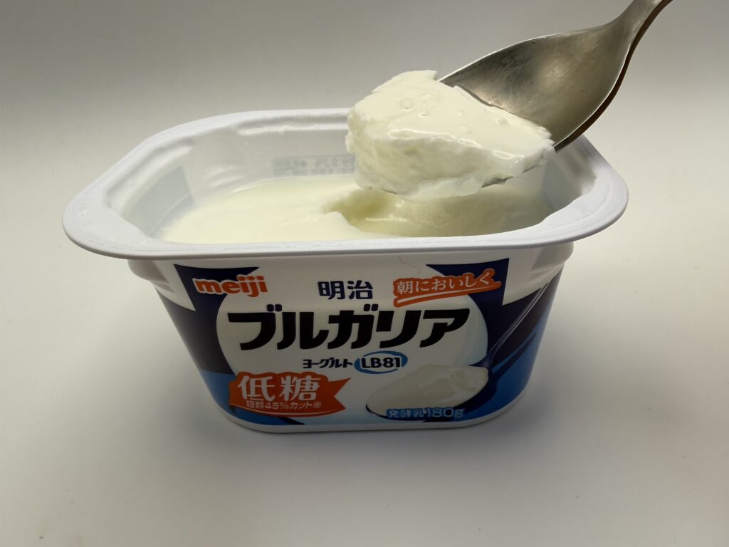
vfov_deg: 56.8
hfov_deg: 71.6
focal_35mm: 24
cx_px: 364
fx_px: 505
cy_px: 274
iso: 50
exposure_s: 1/99
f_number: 2.2
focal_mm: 2.22
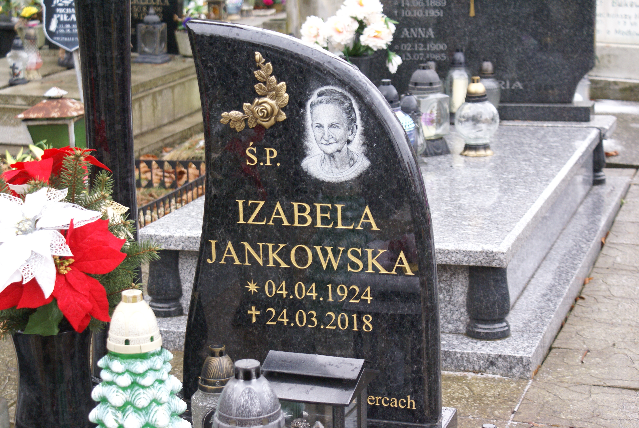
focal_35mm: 75
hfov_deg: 27.0
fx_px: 1333
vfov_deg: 18.2
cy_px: 214
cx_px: 320
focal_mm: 50
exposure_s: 1/100
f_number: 5.6
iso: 400
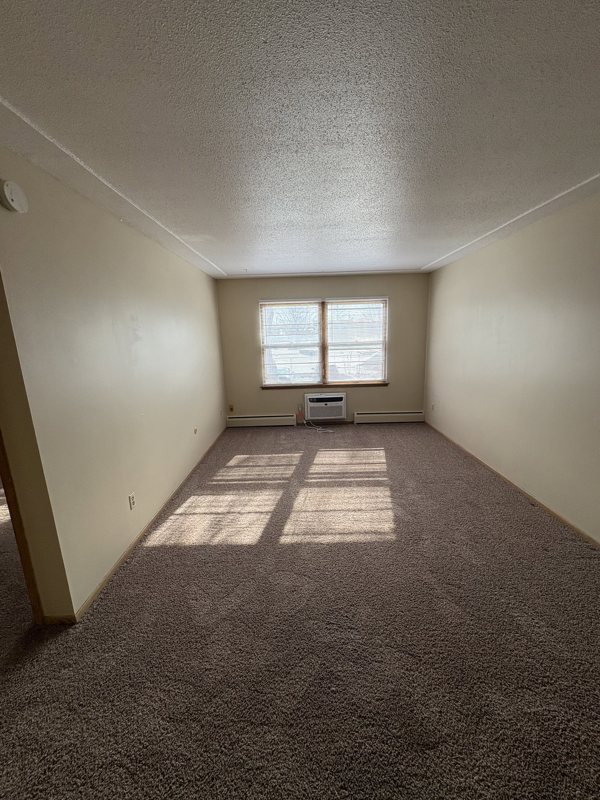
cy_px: 400
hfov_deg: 85.7
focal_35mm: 14
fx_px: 324
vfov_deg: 102.1
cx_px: 300
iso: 50
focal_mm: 2.22
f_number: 2.2
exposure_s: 1/254
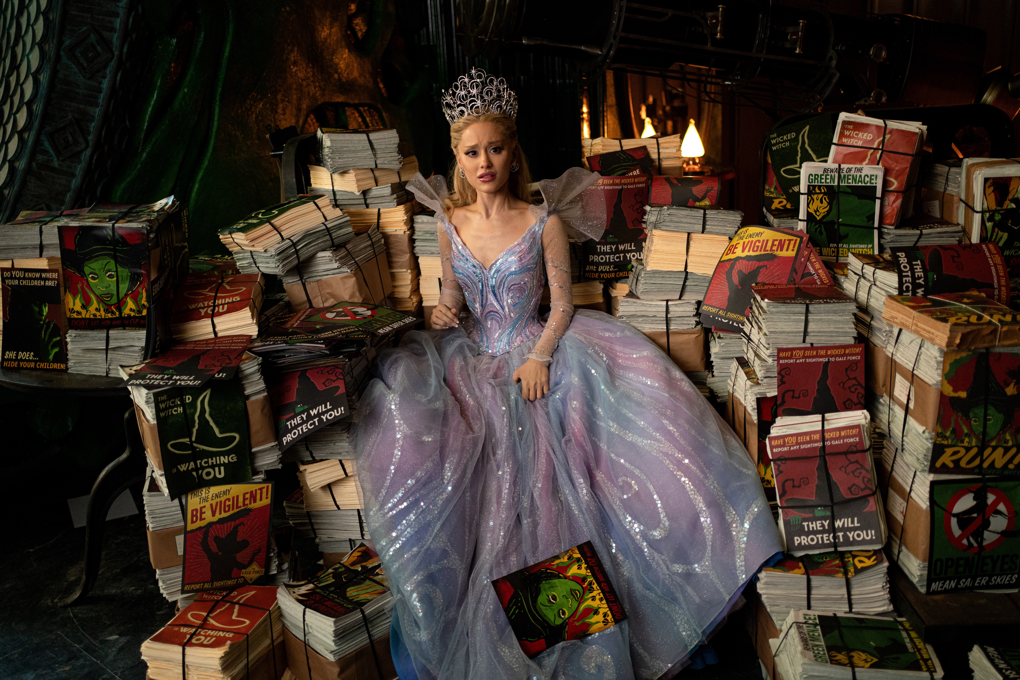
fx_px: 992
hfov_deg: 54.4
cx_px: 510
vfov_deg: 37.9
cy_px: 340
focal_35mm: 35
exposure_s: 1/160
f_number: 1.8
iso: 2500
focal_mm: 35
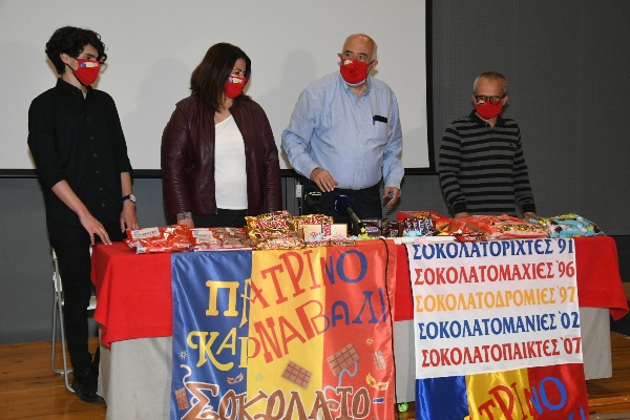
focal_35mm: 45
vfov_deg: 29.9
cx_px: 315
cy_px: 210
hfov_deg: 43.6
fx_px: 787
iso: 2000
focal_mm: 30
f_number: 5
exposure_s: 1/100
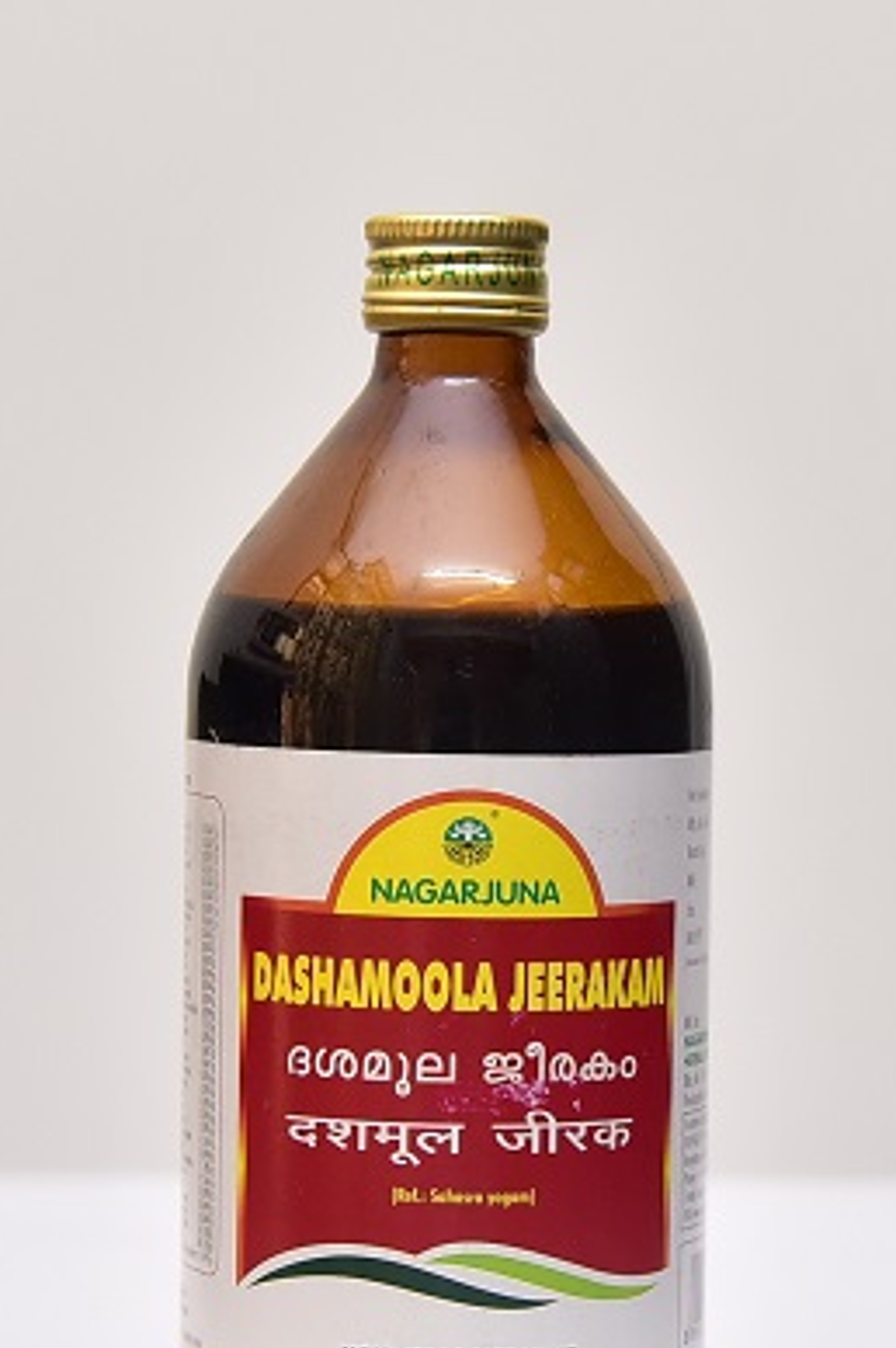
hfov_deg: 20.9
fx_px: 2431
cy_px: 900
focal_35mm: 65
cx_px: 472
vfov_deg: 30.7
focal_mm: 48
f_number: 4.5
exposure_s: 1/125
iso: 1600
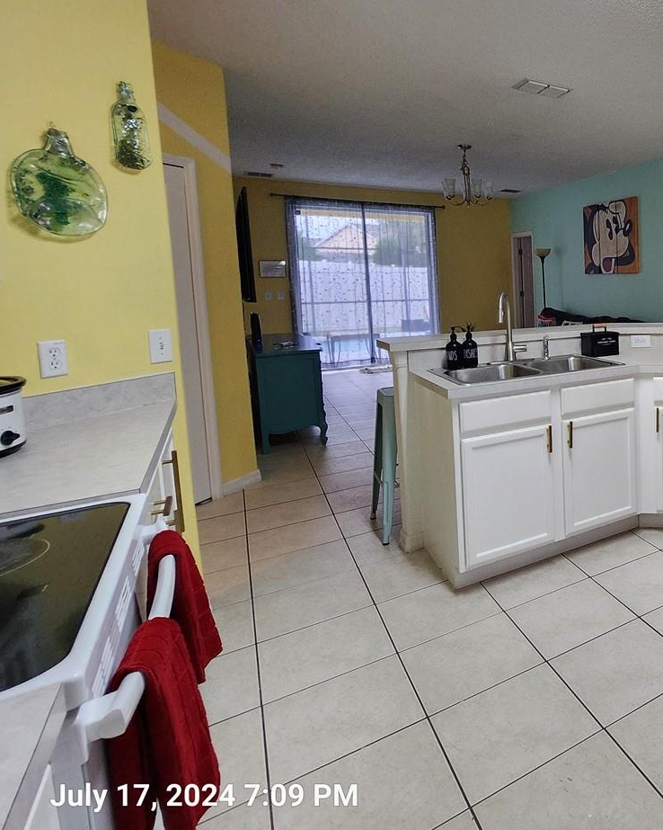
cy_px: 339
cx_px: 703
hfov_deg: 48.3
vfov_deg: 74.4
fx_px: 540
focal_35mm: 22
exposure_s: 1/60
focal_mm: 1.74
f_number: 2.2
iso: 200
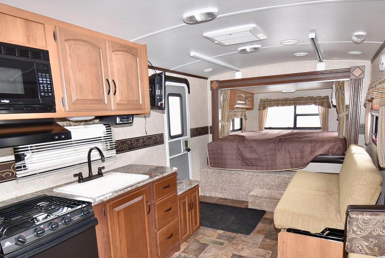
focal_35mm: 24
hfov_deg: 74.3
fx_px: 254
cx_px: 195
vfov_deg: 53.3
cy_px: 157
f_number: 5.6
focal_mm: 11
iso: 500
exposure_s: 1/125
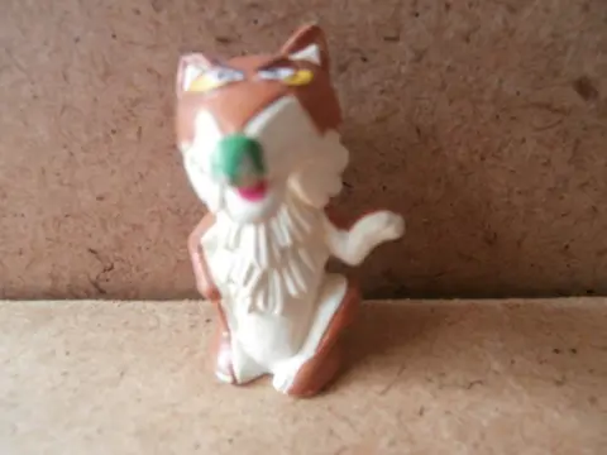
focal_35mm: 24
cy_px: 228
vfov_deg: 56.8
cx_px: 304
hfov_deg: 71.6
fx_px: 421
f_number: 3
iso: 200
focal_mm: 4.2
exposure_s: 1/25
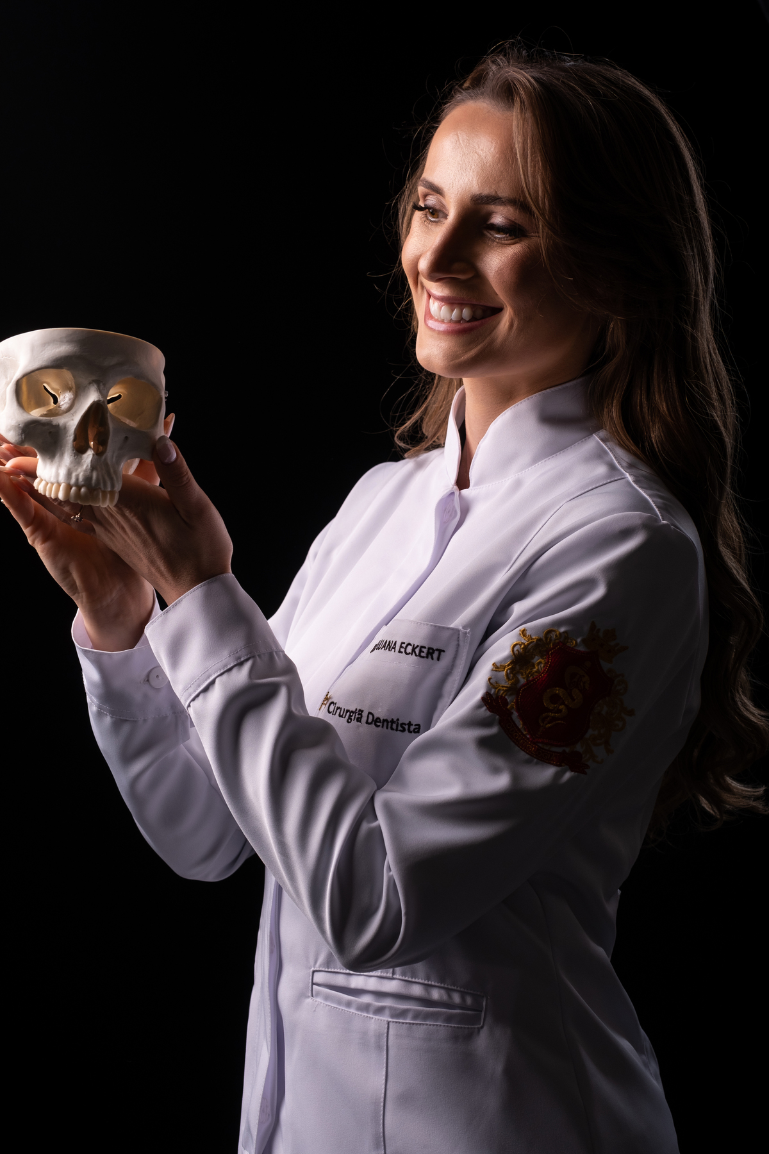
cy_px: 577
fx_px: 2403
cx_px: 384
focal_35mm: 75
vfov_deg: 27.0
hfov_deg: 18.2
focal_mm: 50
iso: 160
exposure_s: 1/60
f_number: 5
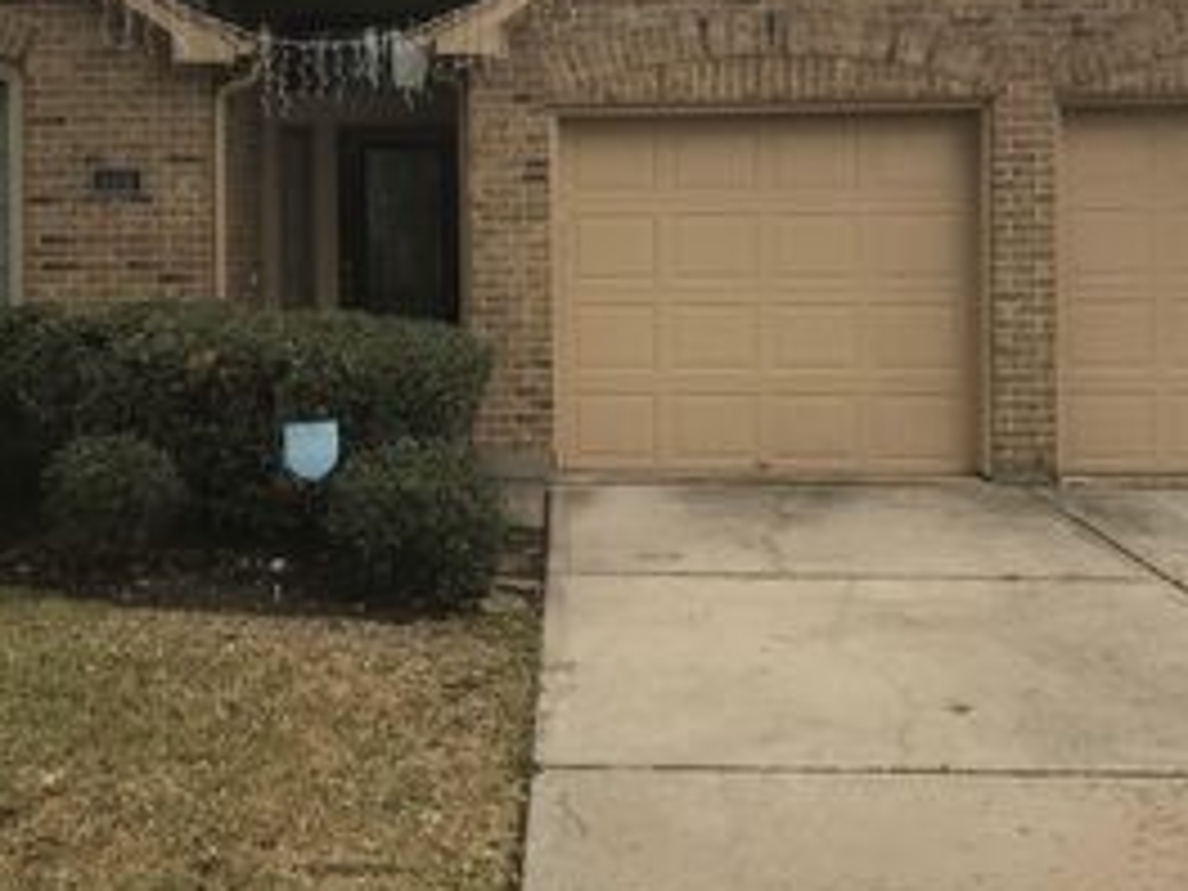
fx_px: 1819
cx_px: 446
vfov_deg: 27.3
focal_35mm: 53
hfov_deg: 36.0
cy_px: 277
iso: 20
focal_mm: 3.99
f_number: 1.8
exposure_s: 1/391
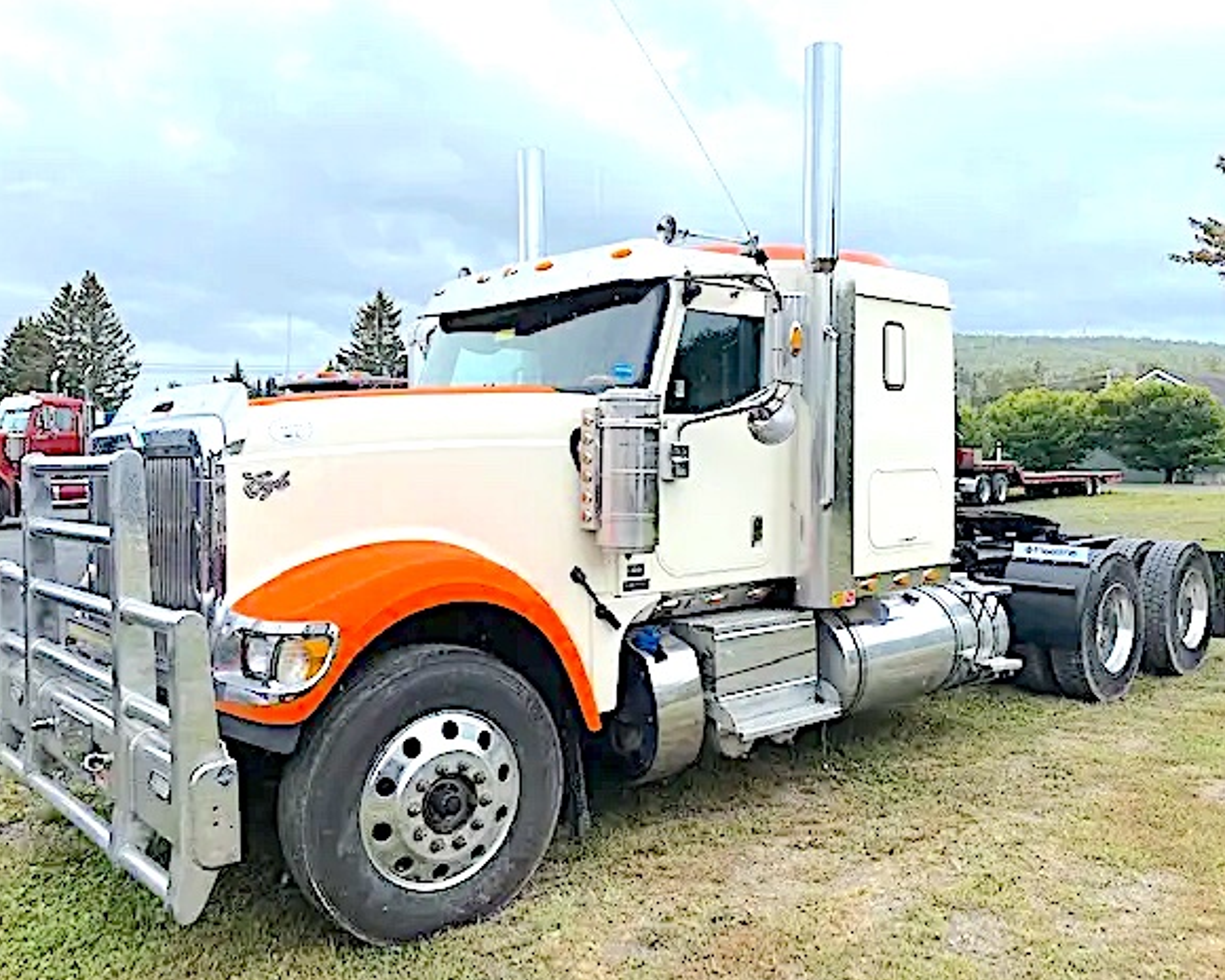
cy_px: 490
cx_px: 585
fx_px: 1015
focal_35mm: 28
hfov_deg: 62.2
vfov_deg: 51.5
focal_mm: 4.25
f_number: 1.8
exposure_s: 1/1287
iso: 32
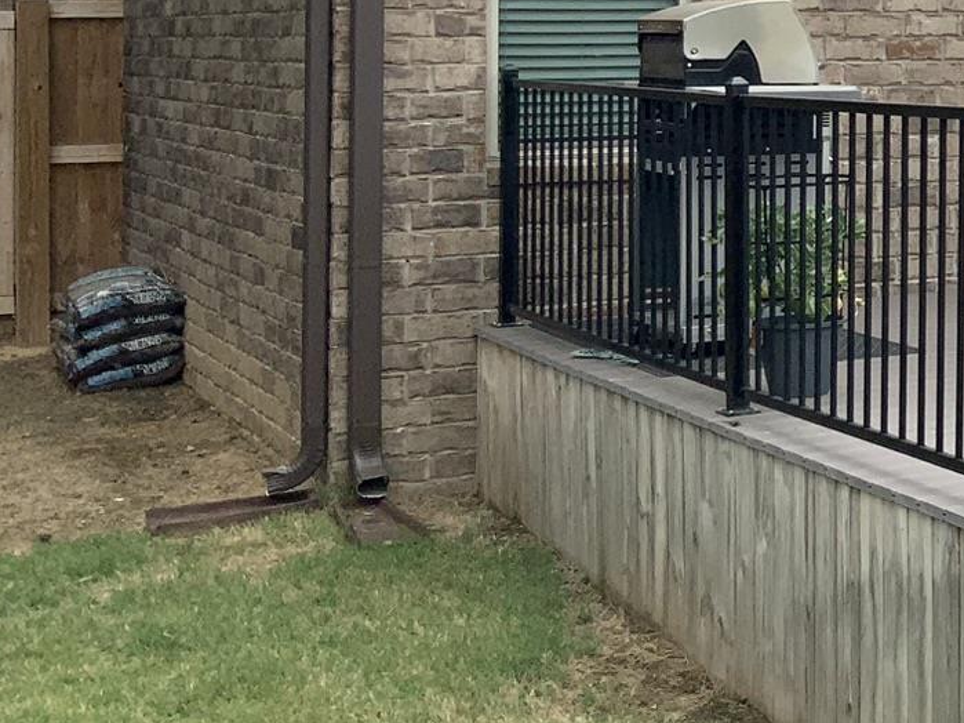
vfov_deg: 16.9
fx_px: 2367
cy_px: -25
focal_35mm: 85
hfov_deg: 20.3
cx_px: 1379
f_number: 1.8
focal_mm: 3
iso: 16
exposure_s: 1/816
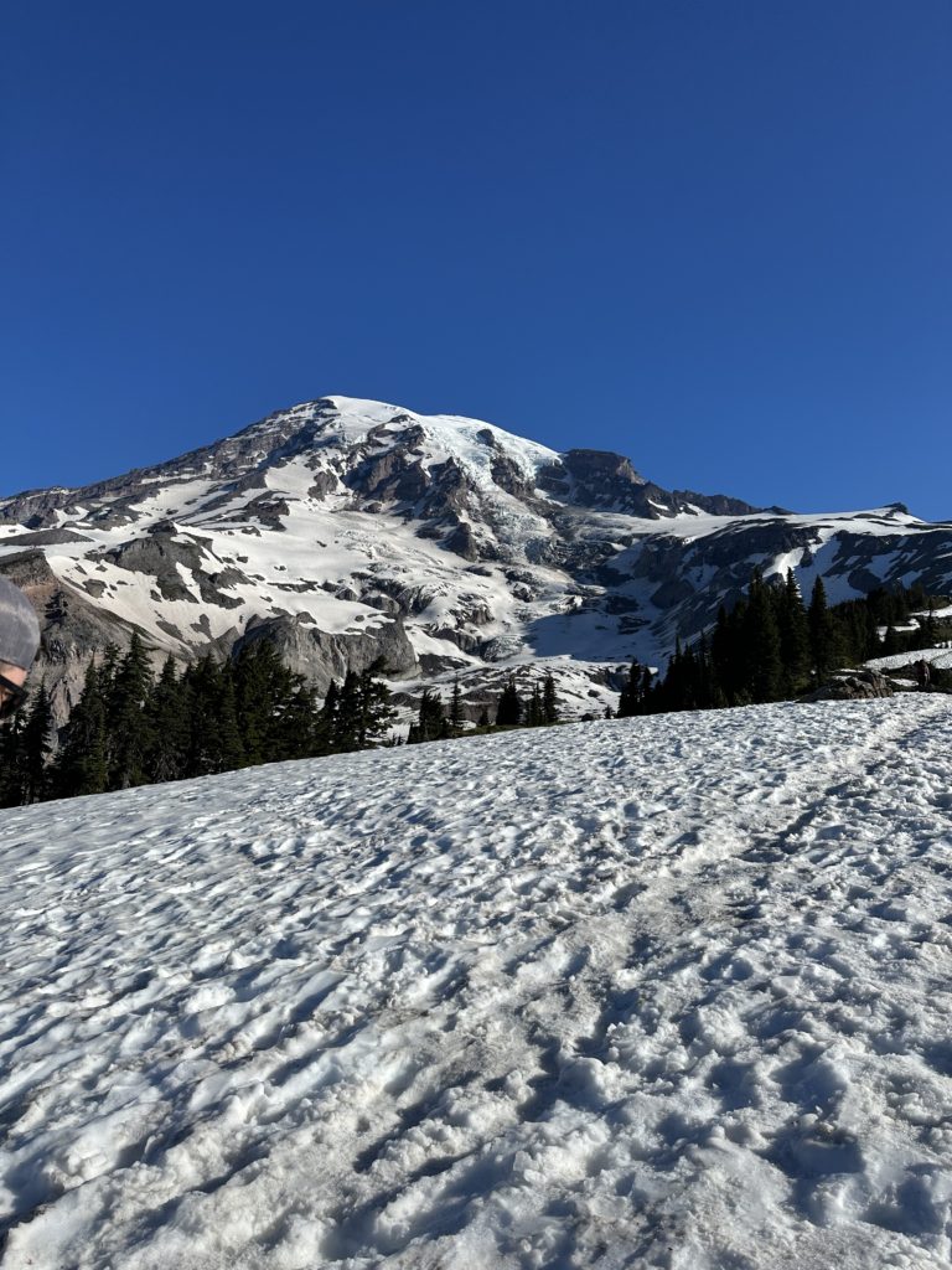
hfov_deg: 56.8
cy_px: 635
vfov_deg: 71.6
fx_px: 880
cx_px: 476
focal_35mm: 24
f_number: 1.78
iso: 80
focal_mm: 6.86
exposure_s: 1/9709
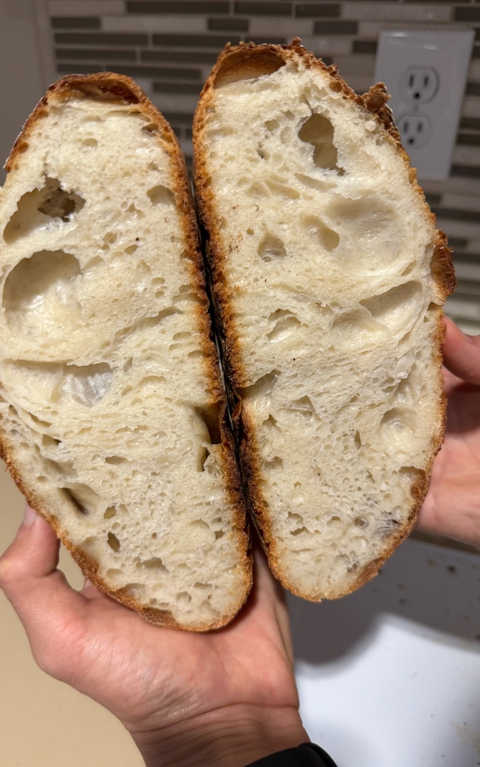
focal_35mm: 26
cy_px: 388
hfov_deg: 47.6
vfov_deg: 70.4
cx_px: 230
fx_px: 544
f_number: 1.78
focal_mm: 6.86
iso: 200
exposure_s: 1/120
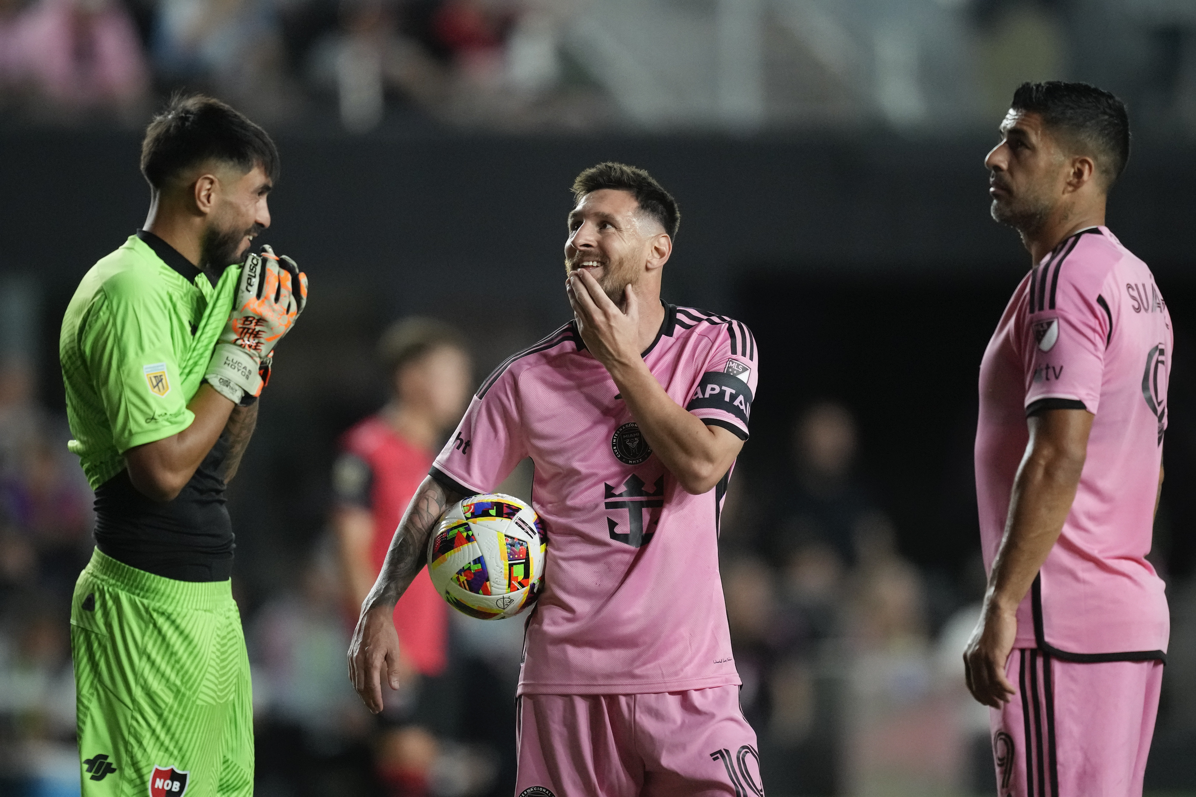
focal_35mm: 600
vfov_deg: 2.3
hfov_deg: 3.4
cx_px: 598
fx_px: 19932
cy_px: 398
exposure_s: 1/2000
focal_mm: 400
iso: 5000
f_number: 2.8
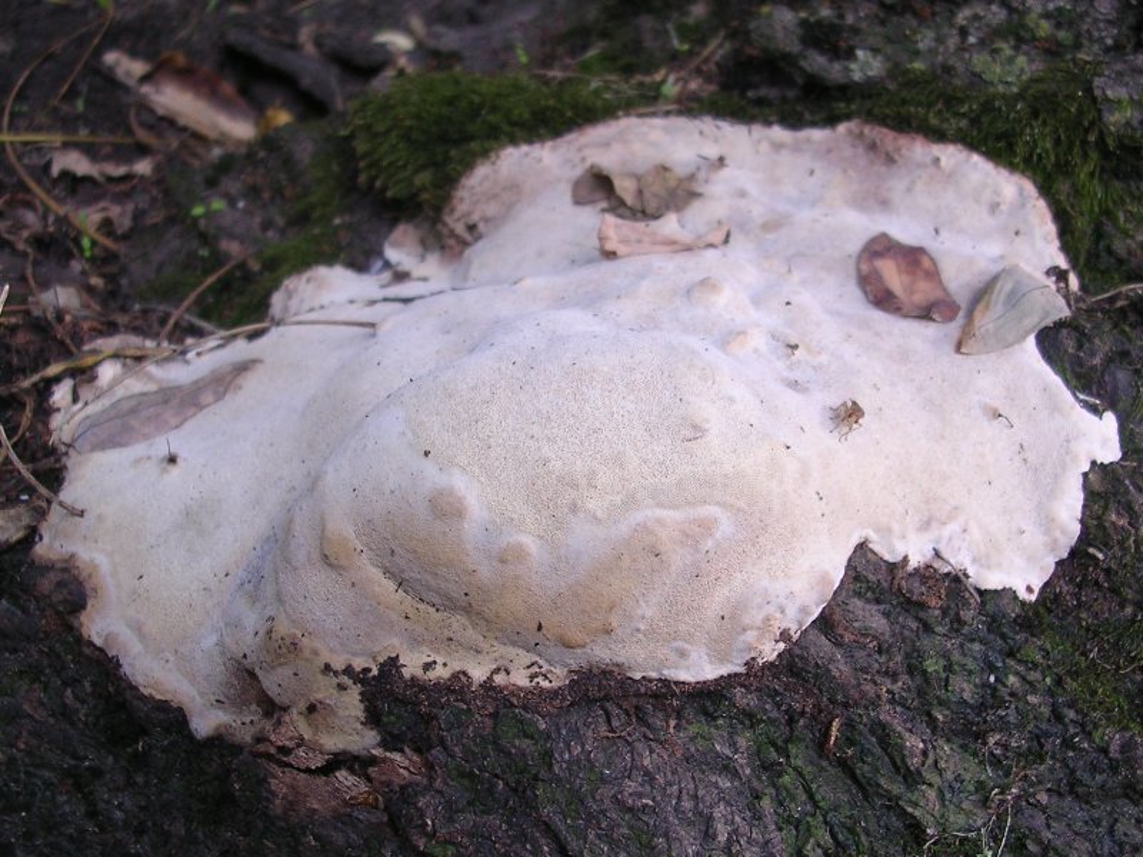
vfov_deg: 37.7
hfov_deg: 49.0
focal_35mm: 38
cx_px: 572
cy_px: 428
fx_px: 1255
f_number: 2.8
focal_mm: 5.8
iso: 100
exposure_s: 1/6.9
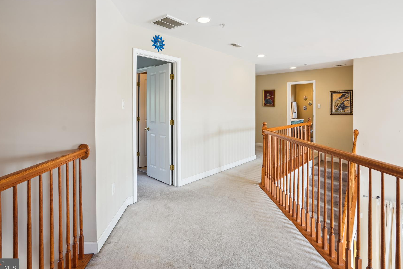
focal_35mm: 19
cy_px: 116
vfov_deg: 64.2
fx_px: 213
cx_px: 207
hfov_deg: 86.9
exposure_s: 1/2
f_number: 8
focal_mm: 16
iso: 100
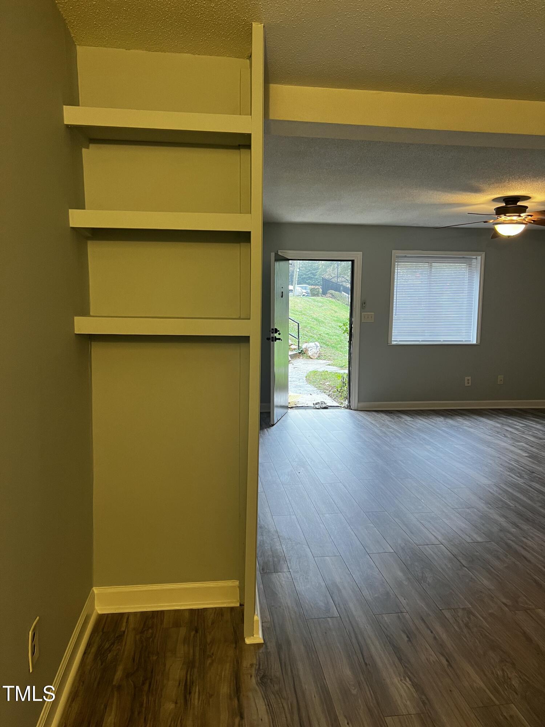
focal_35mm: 26
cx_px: 272
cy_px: 364
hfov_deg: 53.1
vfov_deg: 67.3
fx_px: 546
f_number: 1.5
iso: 160
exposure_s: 1/60
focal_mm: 5.7
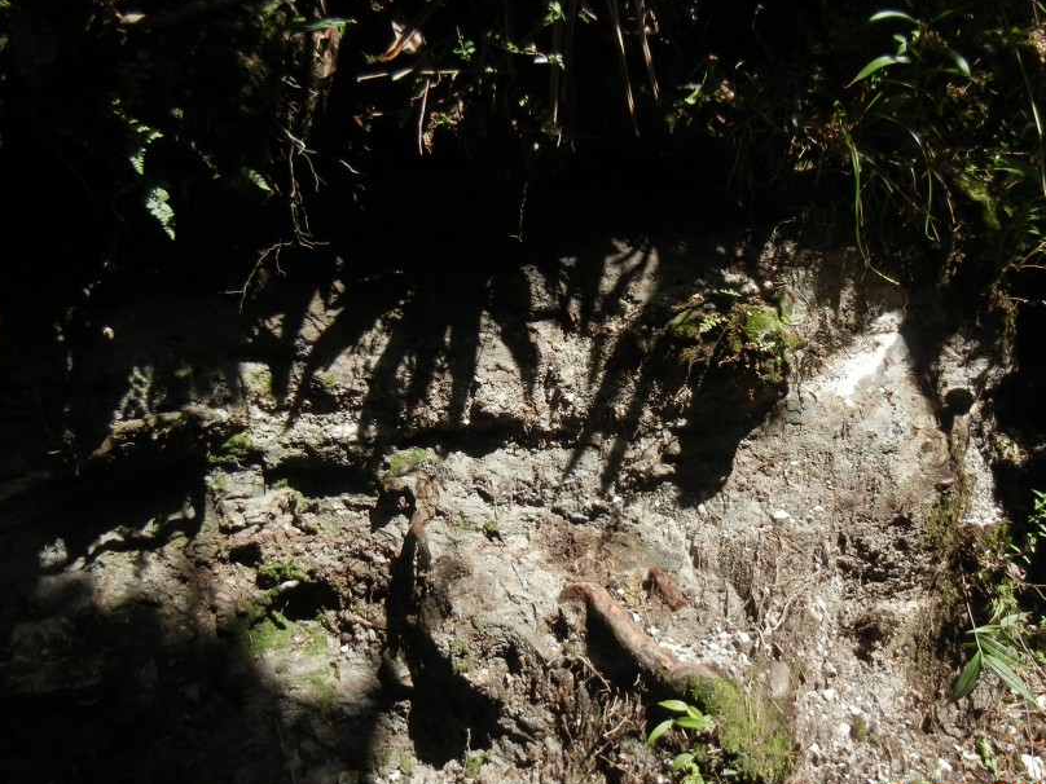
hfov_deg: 48.8
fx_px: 1148
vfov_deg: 37.7
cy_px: 408
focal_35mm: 38
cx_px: 611
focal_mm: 5.4
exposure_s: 1/725
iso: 160
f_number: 3.5
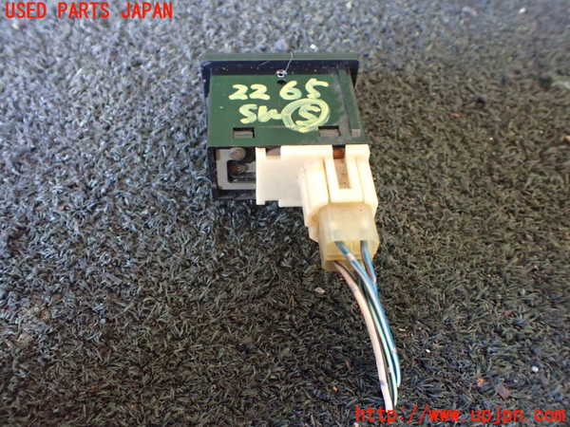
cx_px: 285
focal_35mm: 30
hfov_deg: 60.0
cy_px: 214
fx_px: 494
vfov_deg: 46.8
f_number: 2.3
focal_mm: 5.4
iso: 1000
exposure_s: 1/30
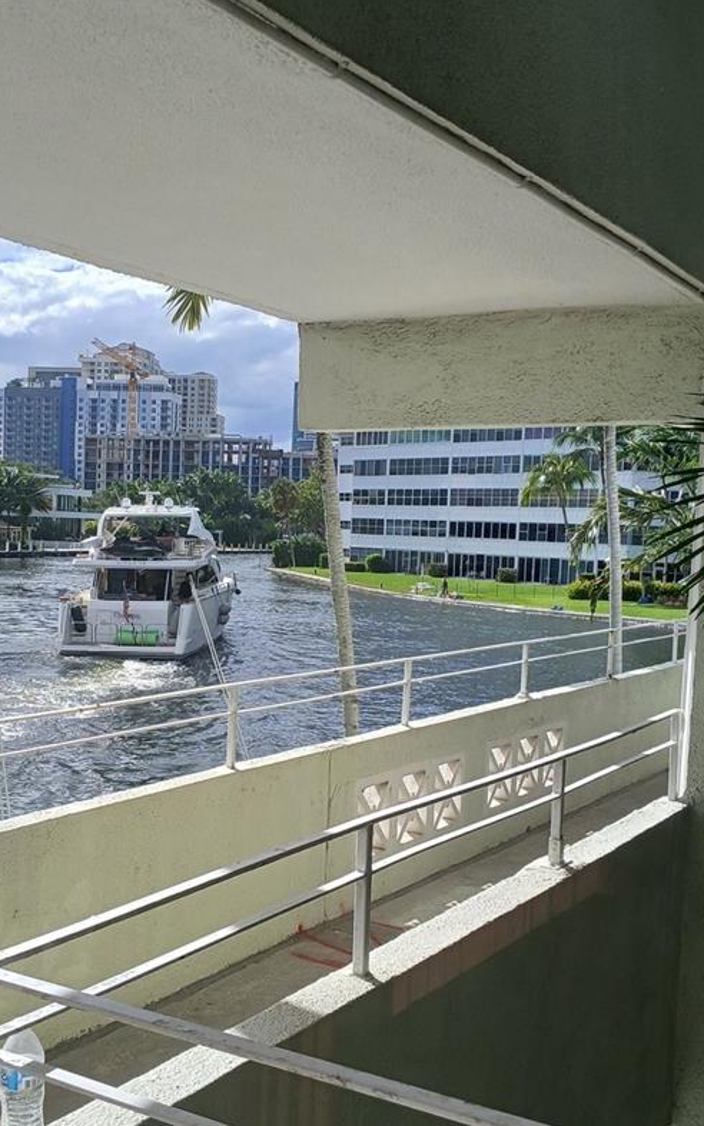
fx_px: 1289
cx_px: 199
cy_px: 624
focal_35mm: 42
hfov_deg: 30.2
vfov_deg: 47.1
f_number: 1.8
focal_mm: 3.98
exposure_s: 1/297
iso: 20
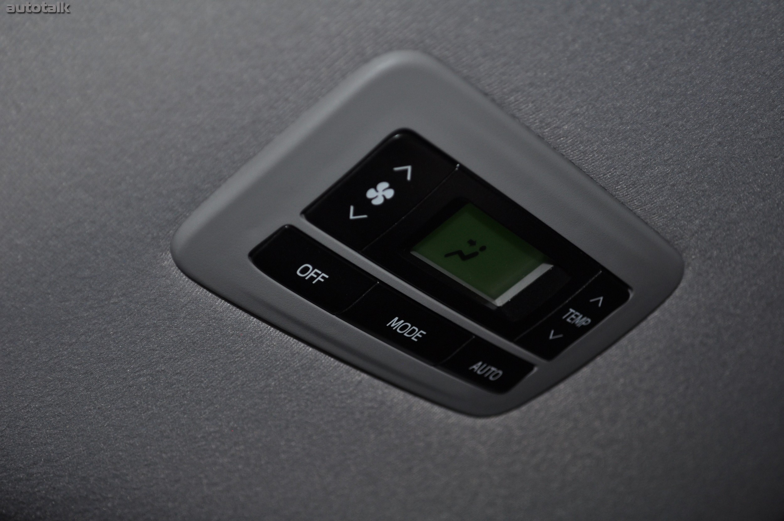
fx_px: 1436
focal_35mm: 66
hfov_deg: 30.5
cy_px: 260
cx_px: 392
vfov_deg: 20.6
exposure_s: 1/60
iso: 320
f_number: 5.3
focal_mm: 44
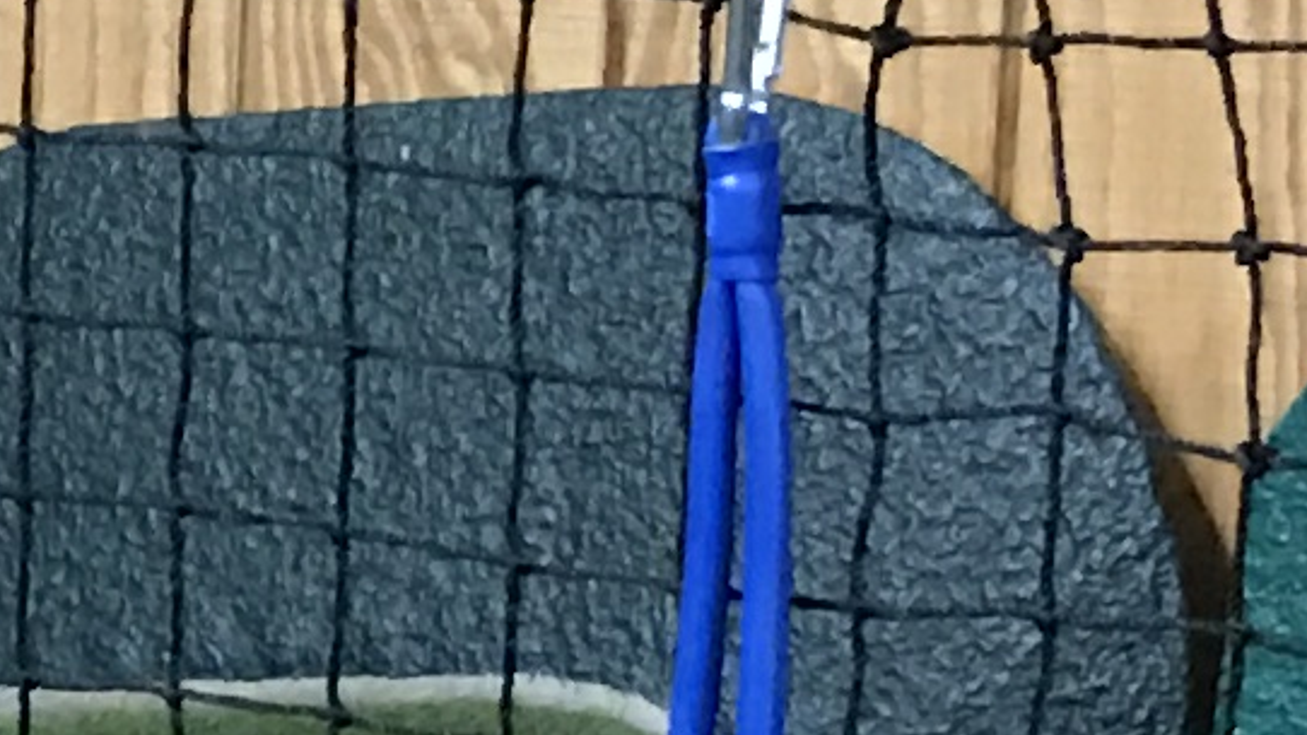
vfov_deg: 5.3
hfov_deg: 9.1
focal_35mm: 227
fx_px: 7868
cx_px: -977
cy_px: 1410
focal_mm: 3.99
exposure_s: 1/6
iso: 100
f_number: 1.8
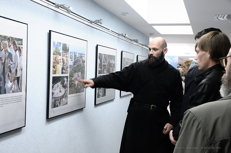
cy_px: 76
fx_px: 336
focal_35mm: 52
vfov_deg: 25.7
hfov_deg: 37.9
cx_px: 116
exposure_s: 1/13
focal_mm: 35
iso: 1600
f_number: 10
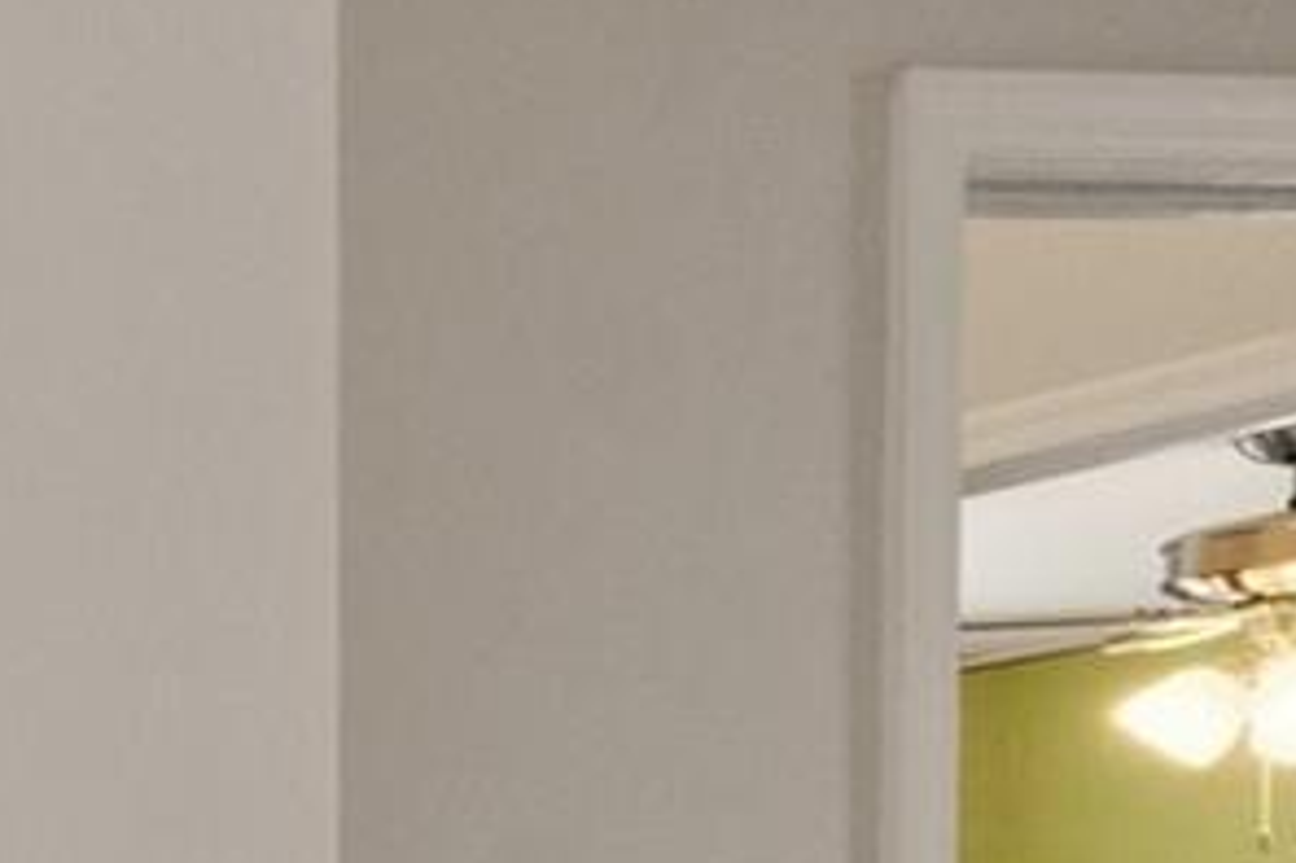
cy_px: 1257
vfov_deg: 15.6
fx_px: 2914
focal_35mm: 81
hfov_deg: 13.6
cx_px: -2093
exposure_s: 1/15
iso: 400
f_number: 8
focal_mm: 10
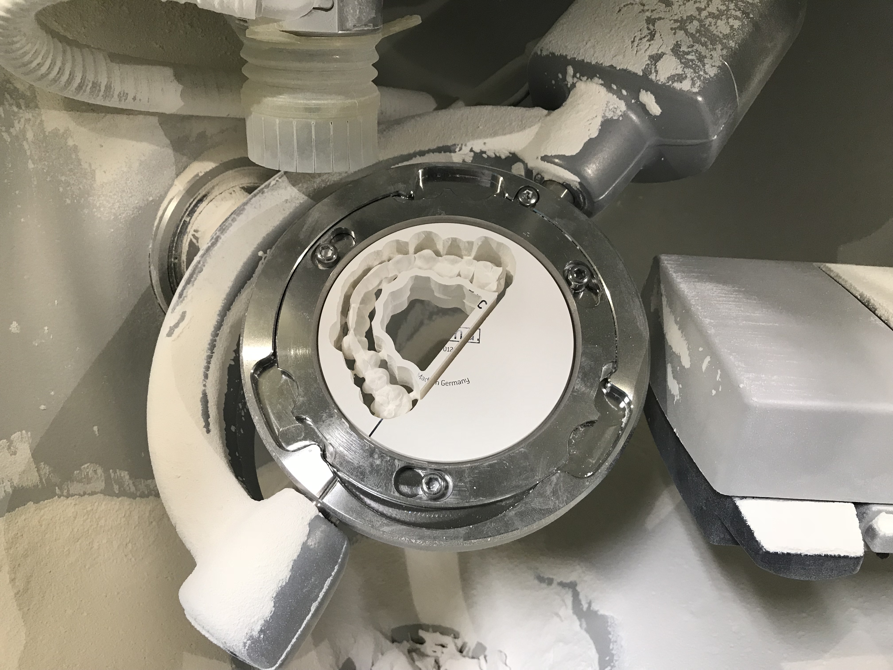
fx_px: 722
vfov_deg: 49.7
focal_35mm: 28
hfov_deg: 63.4
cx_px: 446
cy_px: 335
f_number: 1.8
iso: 40
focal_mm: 3.99
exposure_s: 1/33
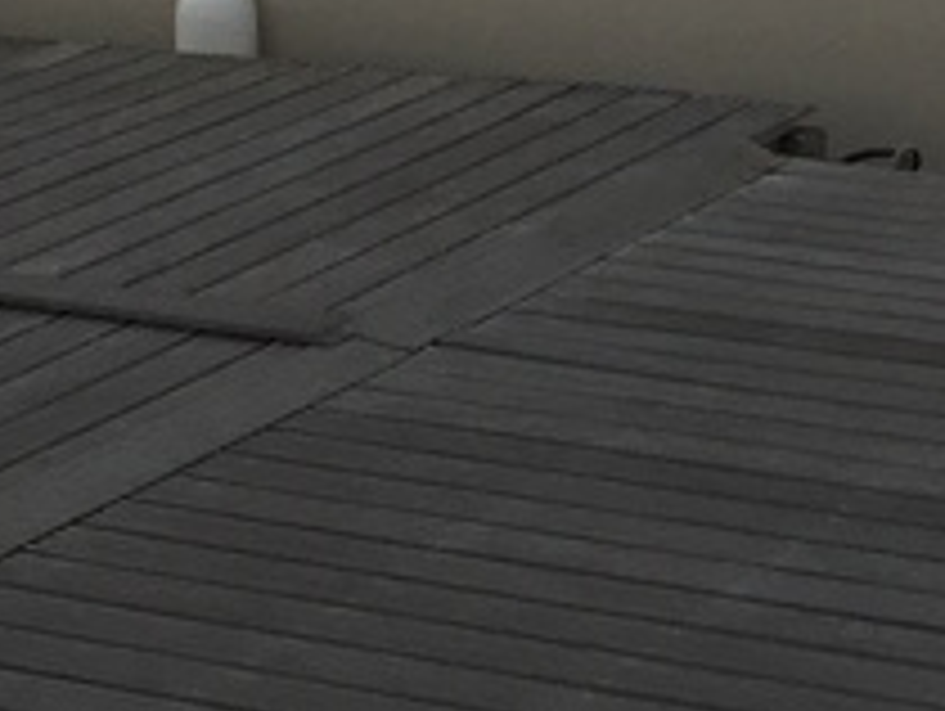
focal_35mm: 139
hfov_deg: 14.1
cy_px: -940
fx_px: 3799
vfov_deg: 9.6
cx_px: 270
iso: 40
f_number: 2.2
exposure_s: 1/100
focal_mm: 4.15
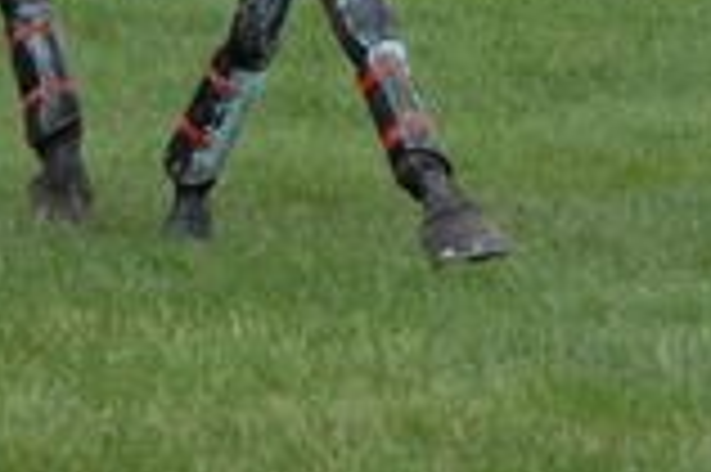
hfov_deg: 4.3
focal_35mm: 485
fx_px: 9569
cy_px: -479
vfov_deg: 2.8
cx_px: 338
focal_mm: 80
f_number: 9.5
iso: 500
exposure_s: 1/500
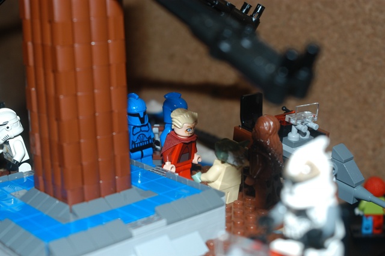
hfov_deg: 31.9
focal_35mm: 63
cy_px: 128
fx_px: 673
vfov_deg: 21.5
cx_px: 192
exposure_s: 1/30
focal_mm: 42
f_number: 6.3
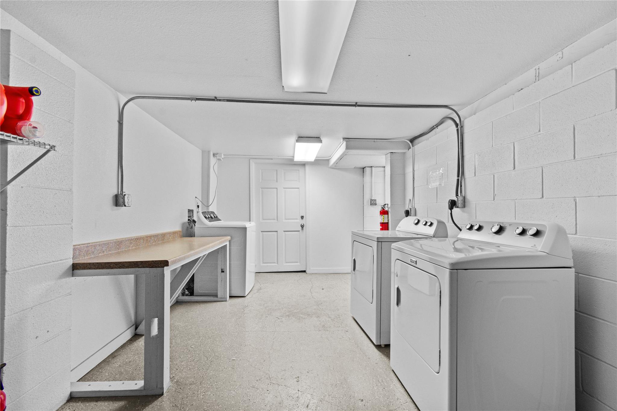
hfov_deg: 100.4
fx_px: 257
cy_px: 206
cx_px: 308
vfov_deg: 77.3
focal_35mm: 15
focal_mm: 10
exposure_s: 1
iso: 100
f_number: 9
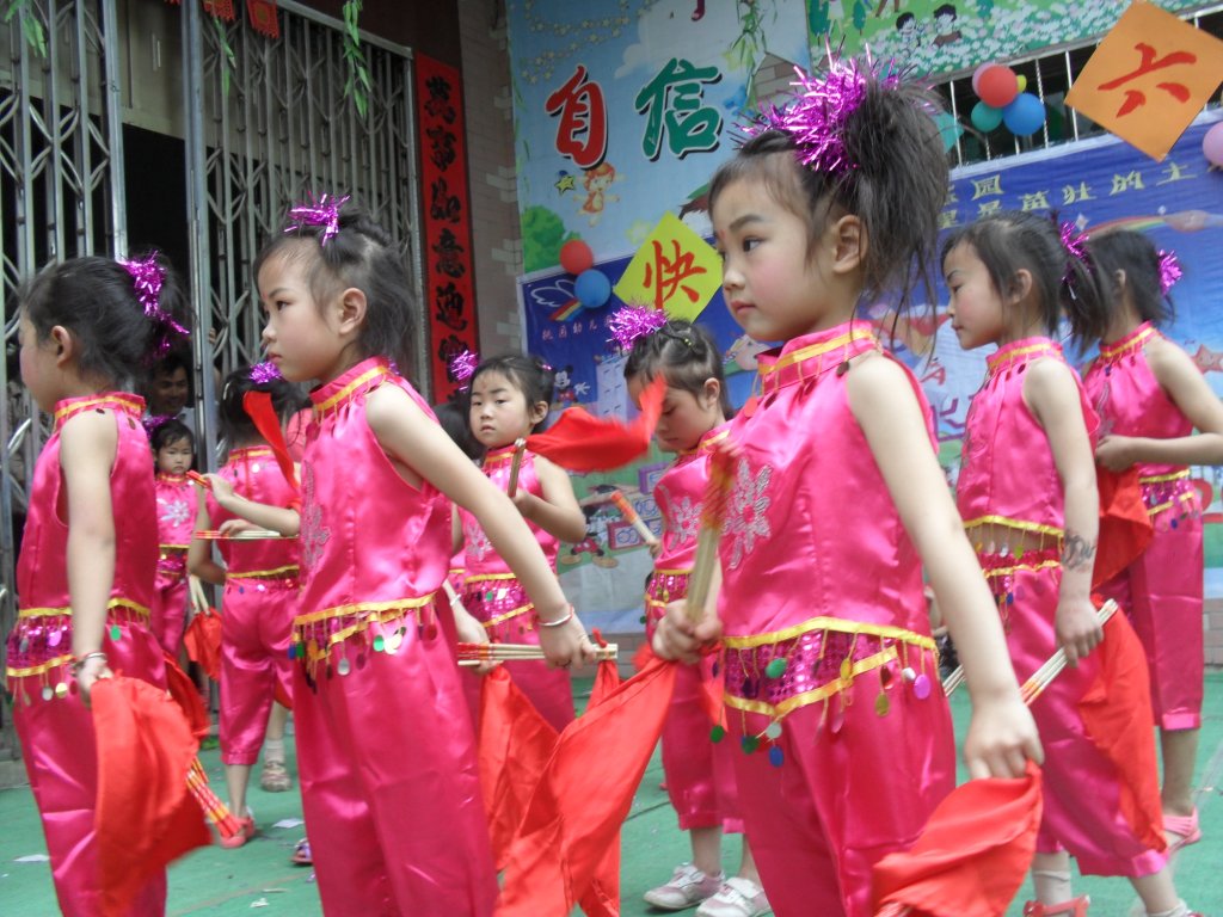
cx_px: 612
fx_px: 1237
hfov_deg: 52.6
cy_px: 458
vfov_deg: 40.7
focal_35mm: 35
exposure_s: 1/90
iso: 100
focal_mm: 6.3
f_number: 3.2
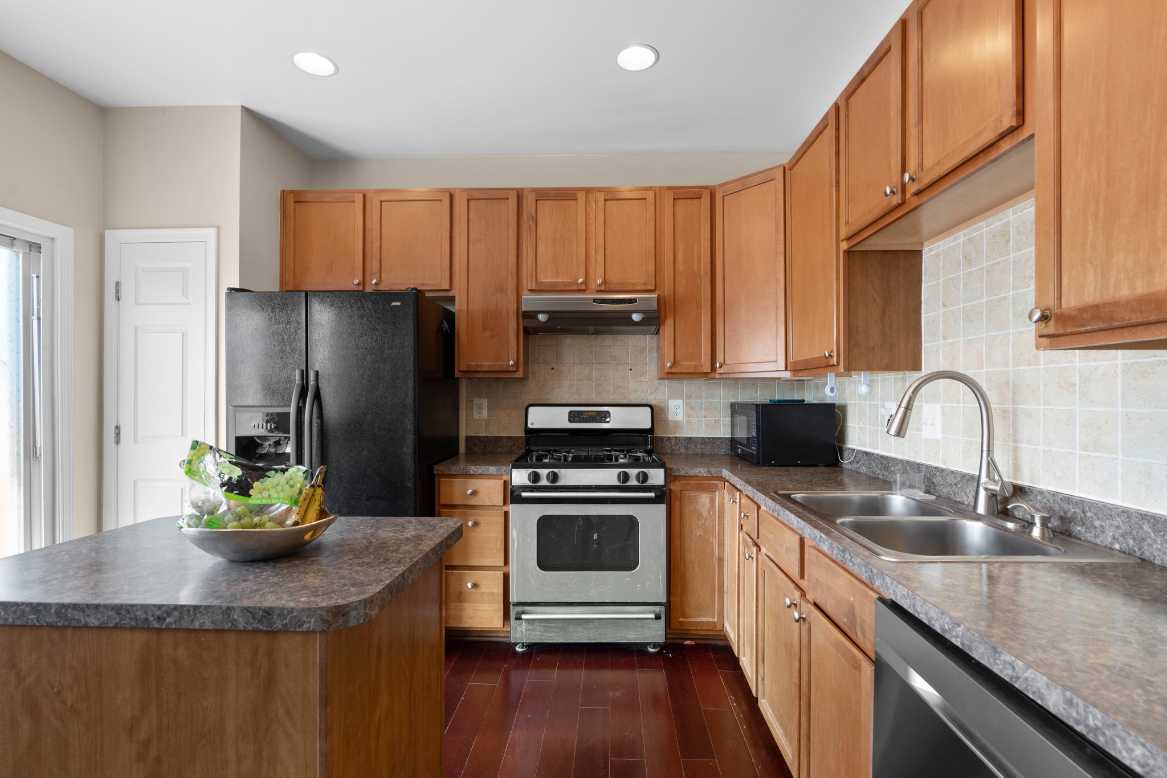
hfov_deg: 96.7
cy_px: 389
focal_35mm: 16
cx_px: 584
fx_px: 519
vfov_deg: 73.7
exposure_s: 1/8
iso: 250
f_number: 8
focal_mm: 16
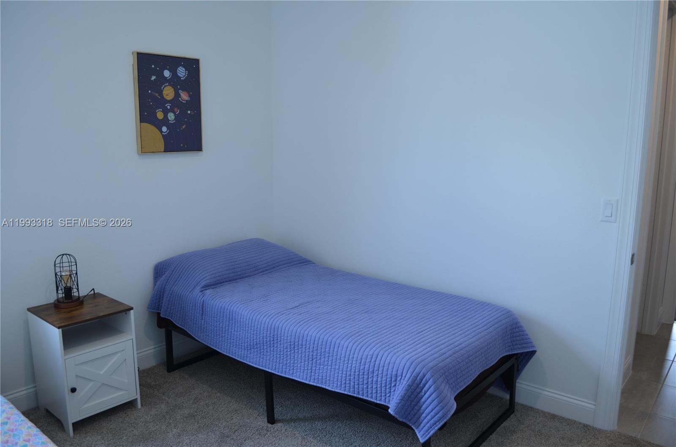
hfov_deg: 67.5
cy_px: 224
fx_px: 506
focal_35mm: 27
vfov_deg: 47.7
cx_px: 338
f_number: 4
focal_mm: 18
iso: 400
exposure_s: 1/60
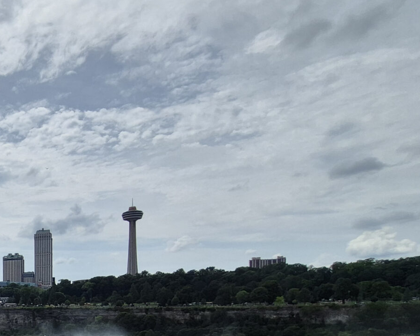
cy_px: 318
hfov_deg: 37.2
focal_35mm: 36
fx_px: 448
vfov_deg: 37.7
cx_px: -92
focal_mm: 1.74
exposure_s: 1/5232
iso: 50
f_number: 2.2
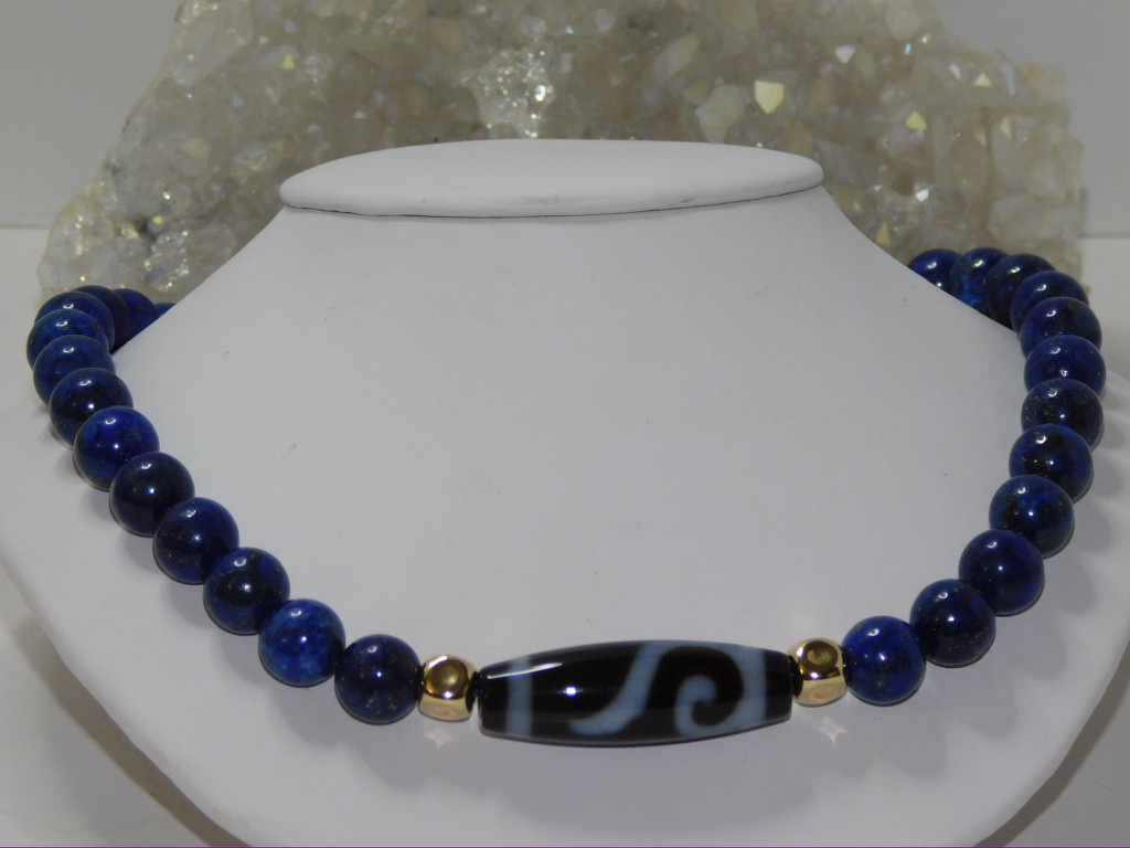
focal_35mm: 170
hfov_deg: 11.6
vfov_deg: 8.7
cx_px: 565
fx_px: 5549
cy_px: 424
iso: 200
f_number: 5.3
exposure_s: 1/60
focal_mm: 30.1
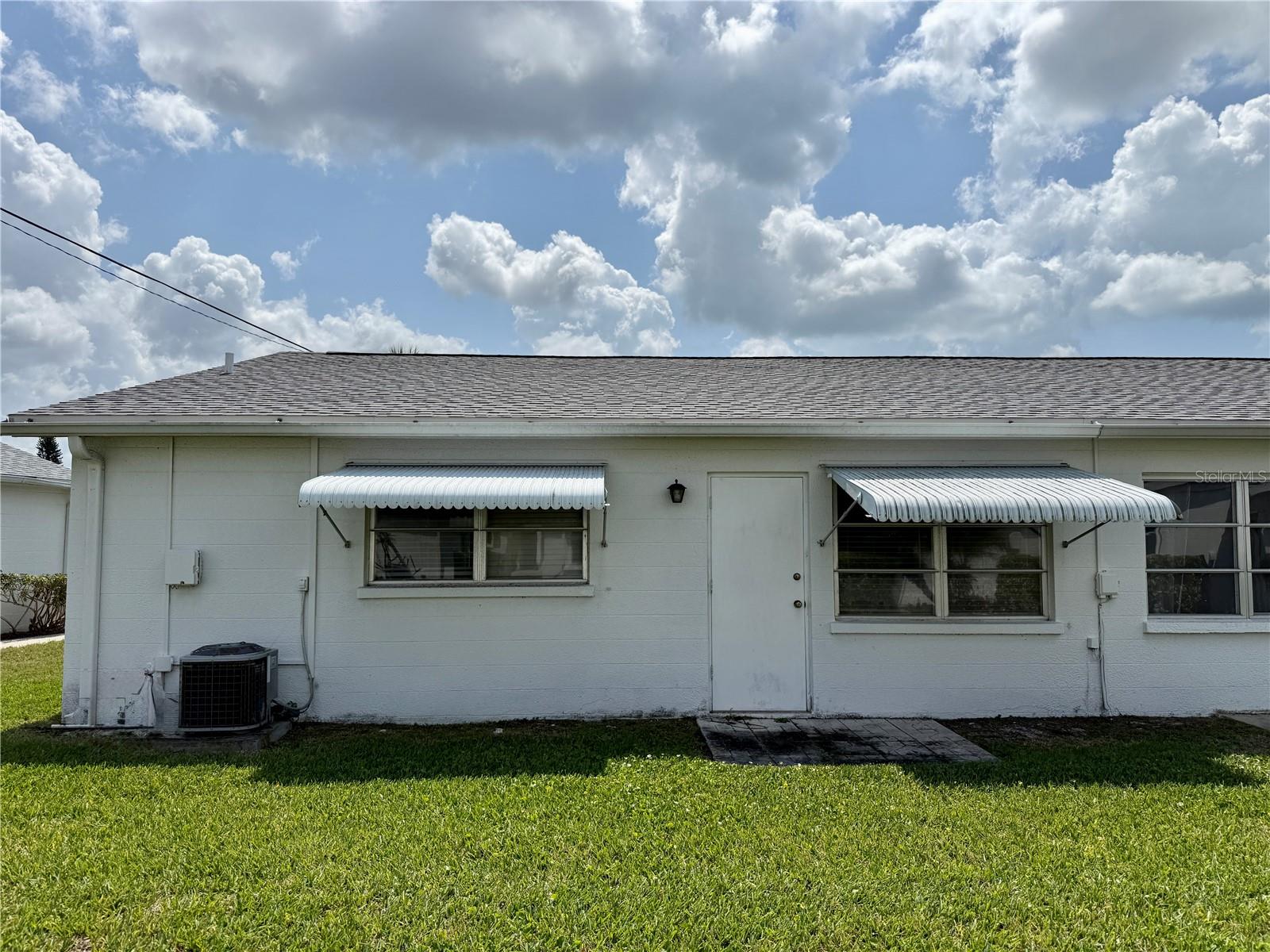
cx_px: 635
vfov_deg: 56.8
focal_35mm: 24
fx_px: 881
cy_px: 476
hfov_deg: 71.6
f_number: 1.78
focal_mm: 6.76
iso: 80
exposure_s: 1/11905
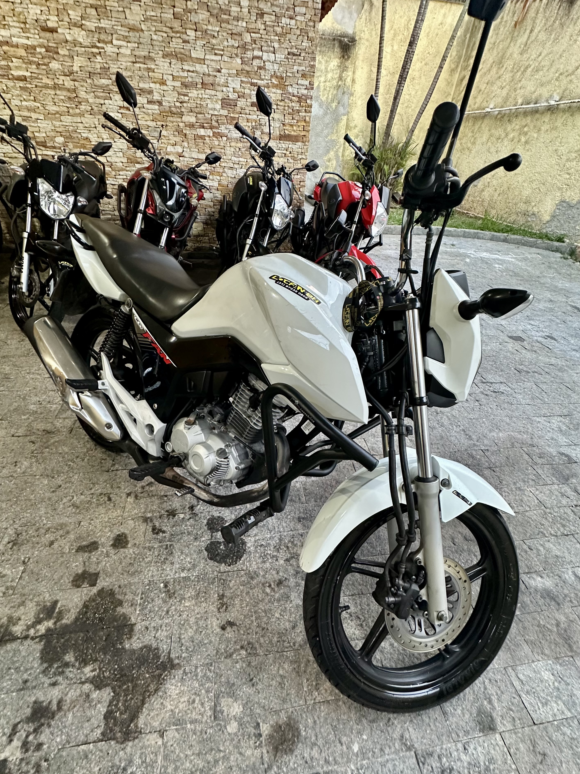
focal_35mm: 15
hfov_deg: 81.7
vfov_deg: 98.2
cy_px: 397
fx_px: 335
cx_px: 284
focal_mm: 2.22
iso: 400
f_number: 2.2
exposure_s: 1/60
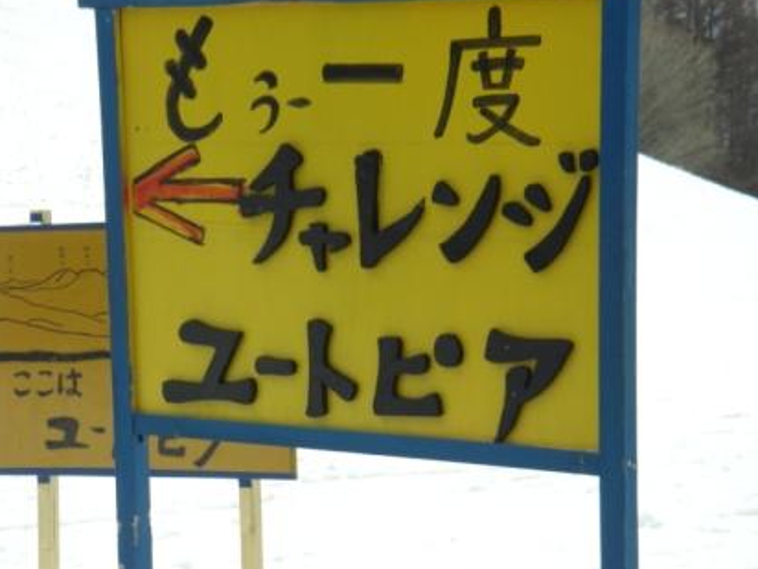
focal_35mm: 124
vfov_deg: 12.0
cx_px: 348
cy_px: 287
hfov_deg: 15.9
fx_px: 2715
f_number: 8
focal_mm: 18.9
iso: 80
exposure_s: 1/250
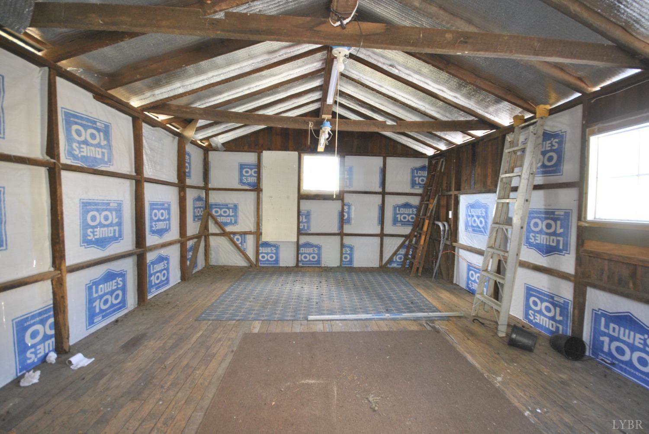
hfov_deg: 100.3
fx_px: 271
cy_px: 217
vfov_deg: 77.5
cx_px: 324
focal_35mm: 15
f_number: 4
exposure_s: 1/20
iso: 400
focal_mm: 10
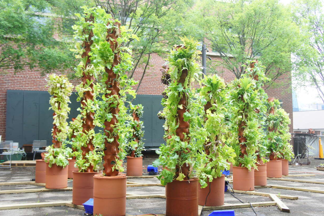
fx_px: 333
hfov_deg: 51.9
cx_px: 165
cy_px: 108
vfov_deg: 36.0
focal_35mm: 37
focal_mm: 24
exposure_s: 1/40
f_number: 4
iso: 200
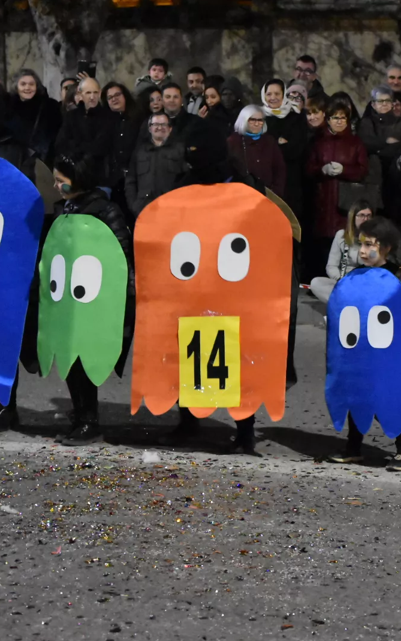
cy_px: 318
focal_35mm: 111
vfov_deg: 18.8
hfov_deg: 11.8
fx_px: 1942
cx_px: 300
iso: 10000
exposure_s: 1/60
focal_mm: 48
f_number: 4.8
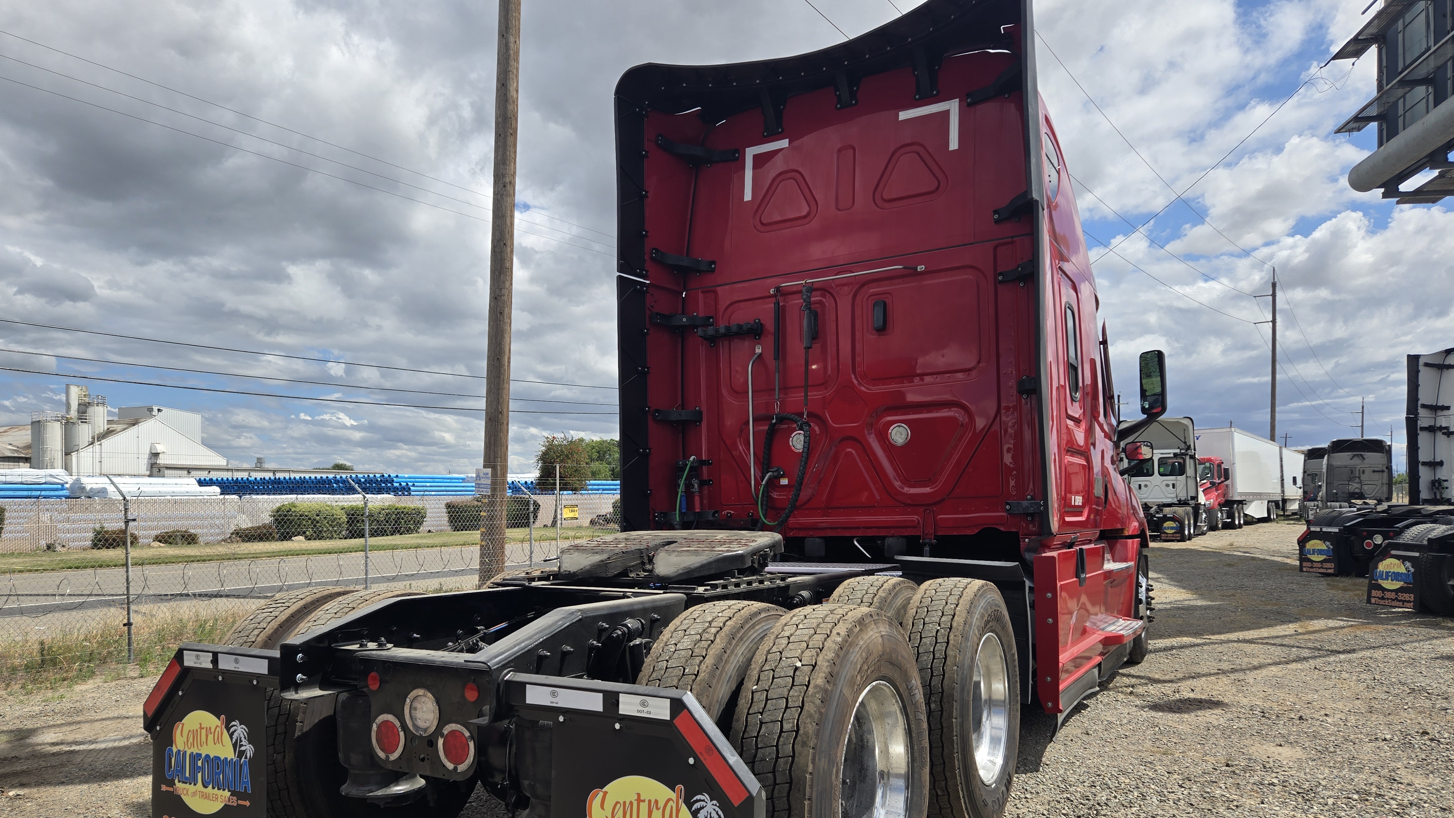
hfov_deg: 71.9
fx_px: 1002
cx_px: 703
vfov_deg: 44.1
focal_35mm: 26
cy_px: 495
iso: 25
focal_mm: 5.4
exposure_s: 1/2346
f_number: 1.8
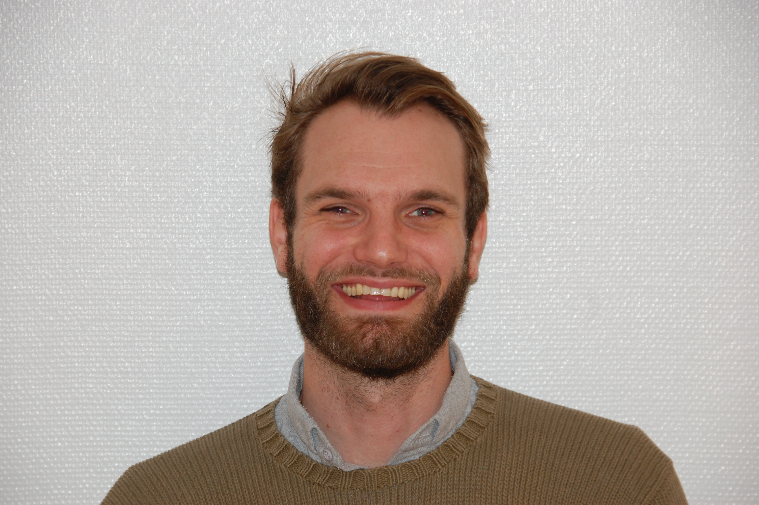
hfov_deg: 11.8
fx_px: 3665
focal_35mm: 174
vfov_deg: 7.9
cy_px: 252
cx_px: 380
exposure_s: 1/60
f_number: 6
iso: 400
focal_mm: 116
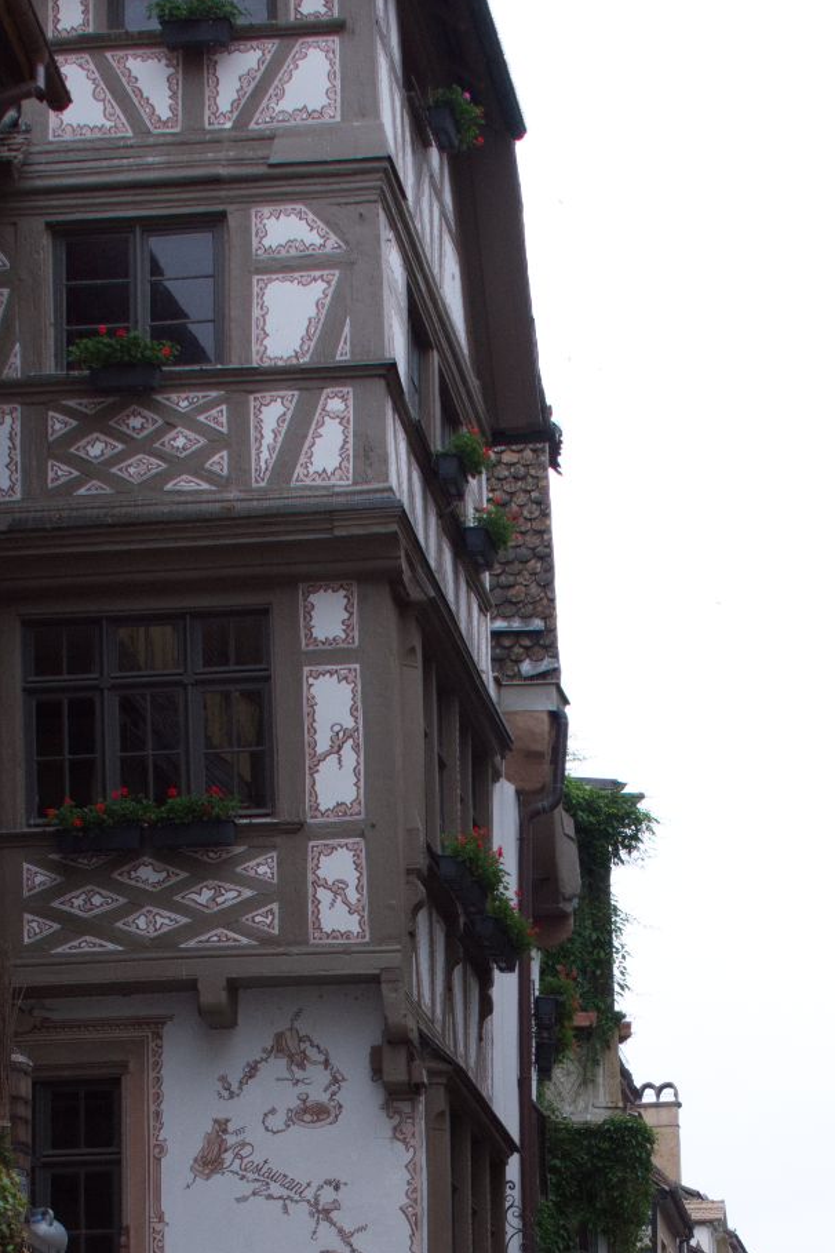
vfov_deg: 19.5
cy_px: 1134
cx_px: 506
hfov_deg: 13.3
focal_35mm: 103
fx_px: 3583
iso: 400
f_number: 9
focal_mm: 26
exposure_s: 1/160
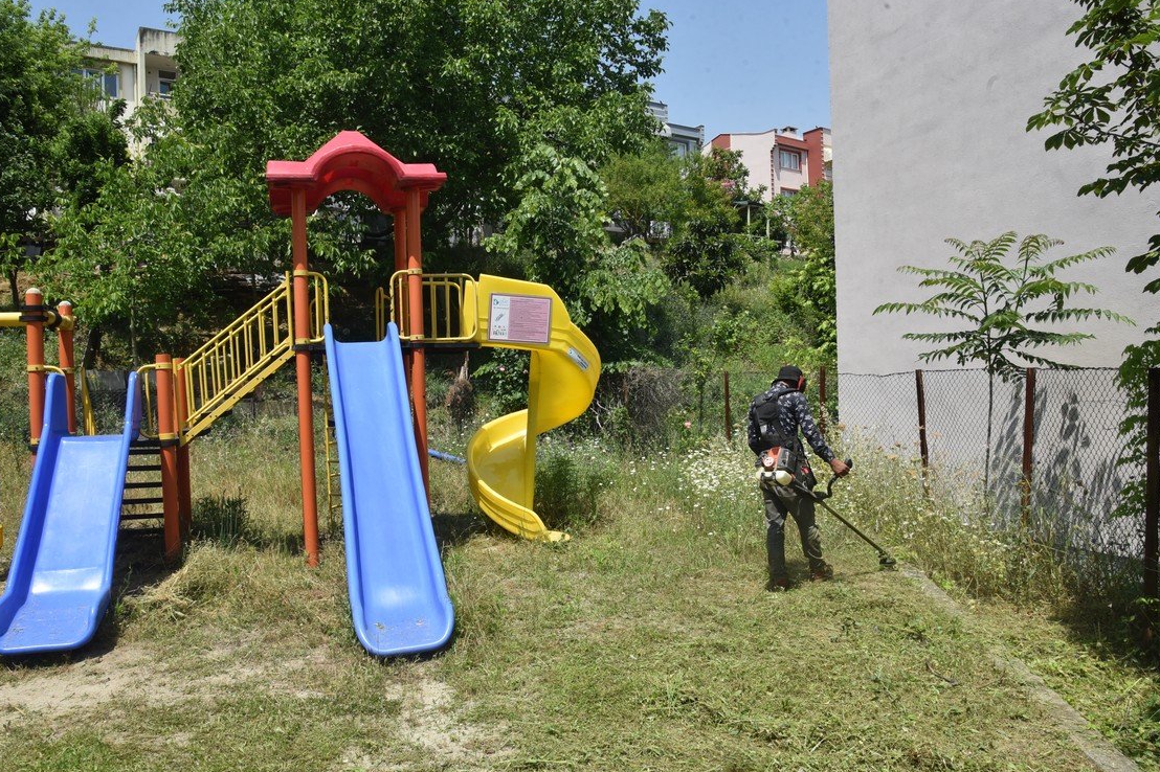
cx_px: 552
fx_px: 837
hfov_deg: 69.4
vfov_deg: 49.5
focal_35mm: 26
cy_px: 408
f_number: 14
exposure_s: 1/800
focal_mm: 24
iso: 1250
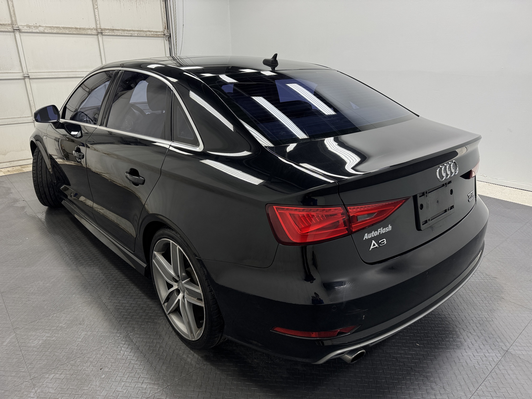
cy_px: 200
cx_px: 266
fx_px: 369
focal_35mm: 24
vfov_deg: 56.8
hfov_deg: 71.6
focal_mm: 6.76
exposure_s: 1/658
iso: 80
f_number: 1.78
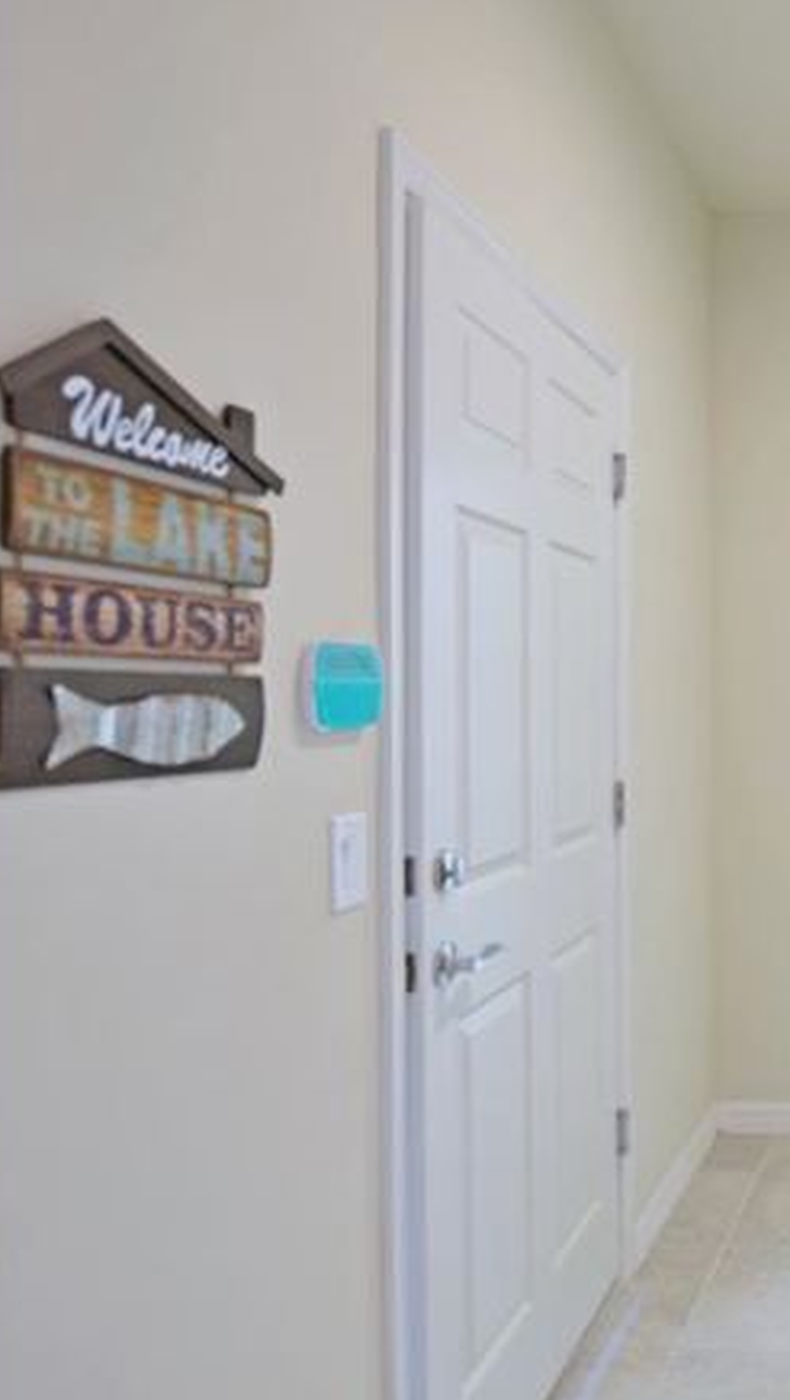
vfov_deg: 68.2
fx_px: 1035
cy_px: 687
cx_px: 949
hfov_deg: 33.8
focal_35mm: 28
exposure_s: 1/5
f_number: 4.5
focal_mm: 11
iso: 100
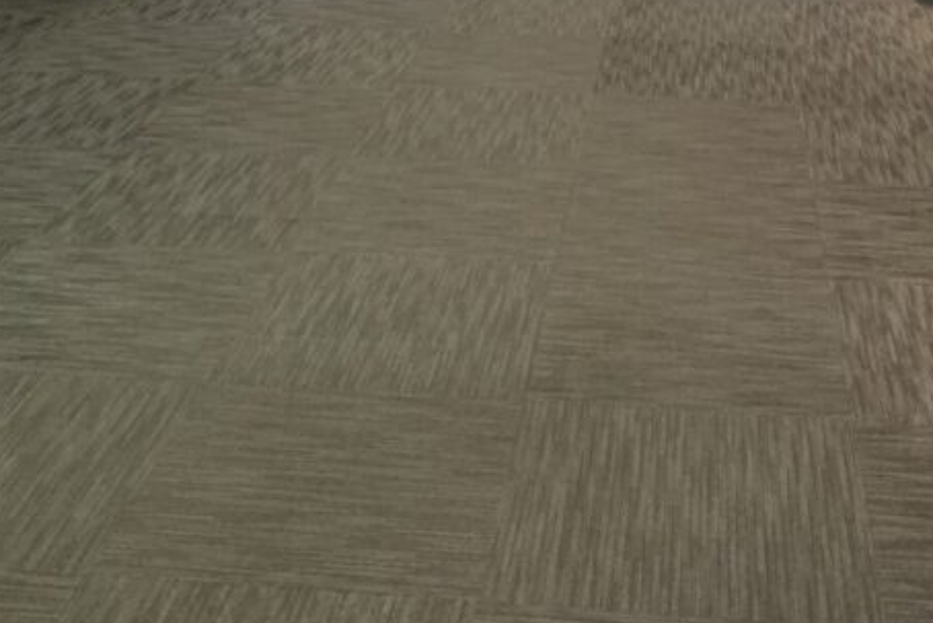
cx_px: 580
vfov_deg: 20.8
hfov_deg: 32.7
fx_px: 1581
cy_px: -125
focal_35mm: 61
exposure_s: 1/33
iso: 320
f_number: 1.8
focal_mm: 4.25
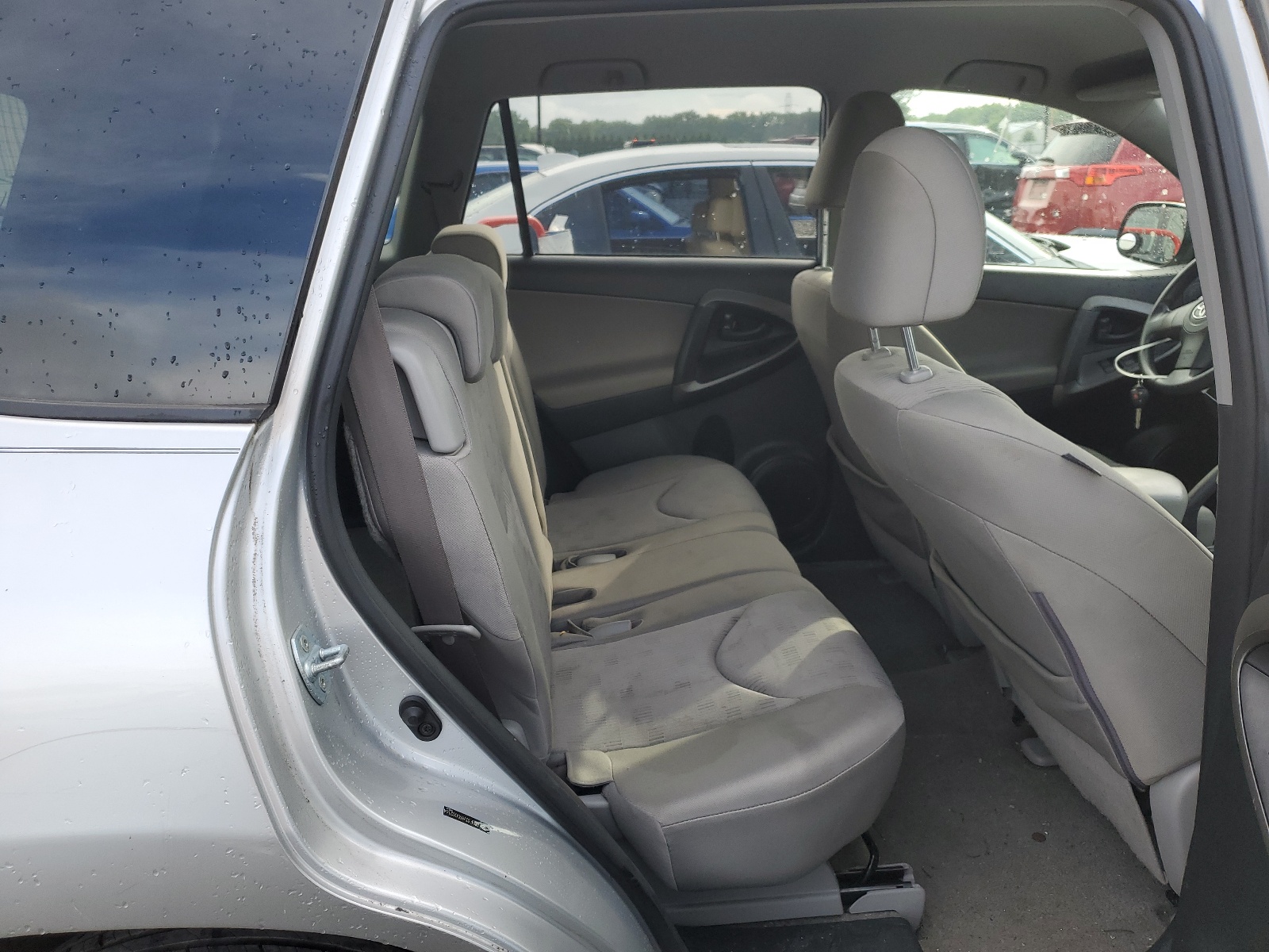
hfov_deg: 67.3
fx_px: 953
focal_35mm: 26
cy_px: 476
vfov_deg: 53.1
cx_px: 634
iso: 50
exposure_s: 1/500
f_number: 1.5
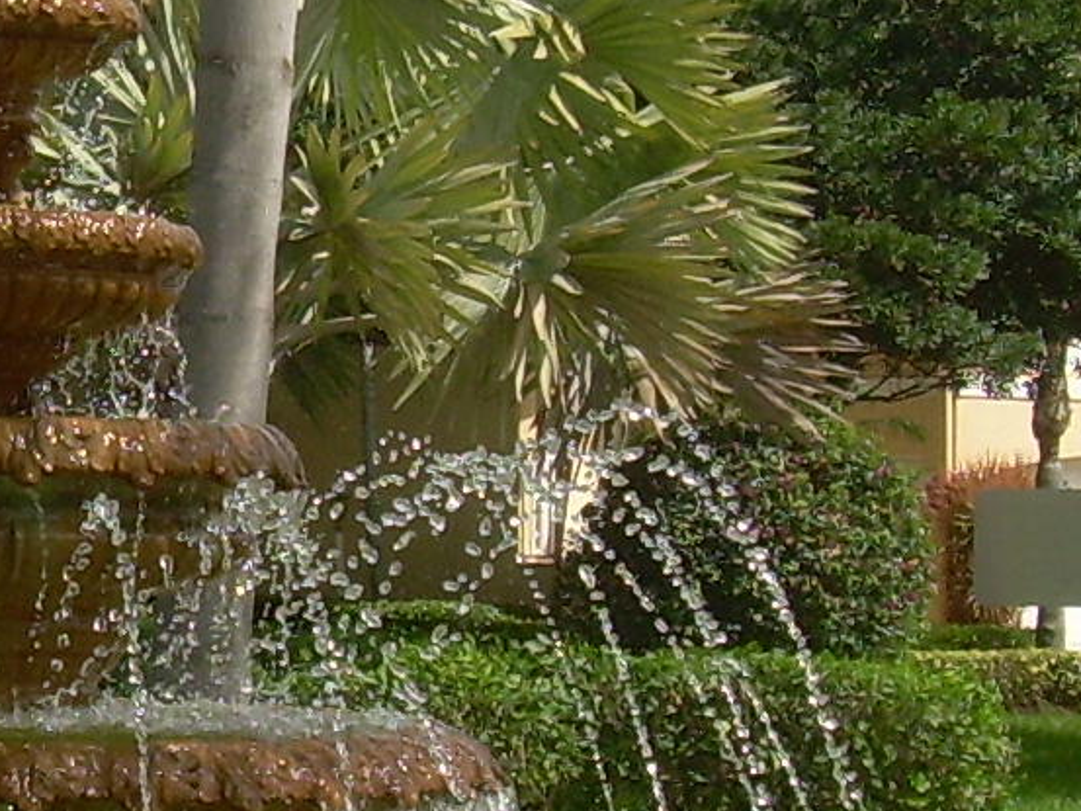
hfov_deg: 12.5
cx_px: -10
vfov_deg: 9.5
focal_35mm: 156
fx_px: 4873
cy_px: 539
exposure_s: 1/841
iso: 50
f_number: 2.8
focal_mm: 6.3
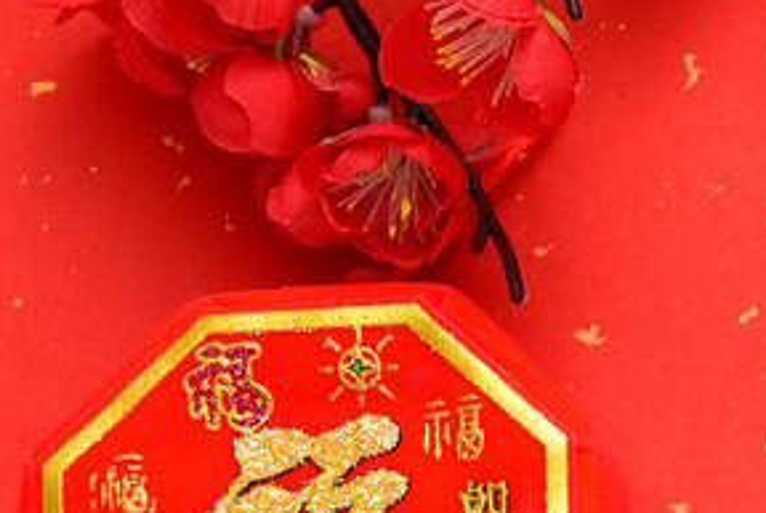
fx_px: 4433
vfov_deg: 6.5
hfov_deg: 9.2
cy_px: 743
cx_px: 1548
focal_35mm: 208
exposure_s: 1/160
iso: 200
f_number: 10
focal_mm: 50
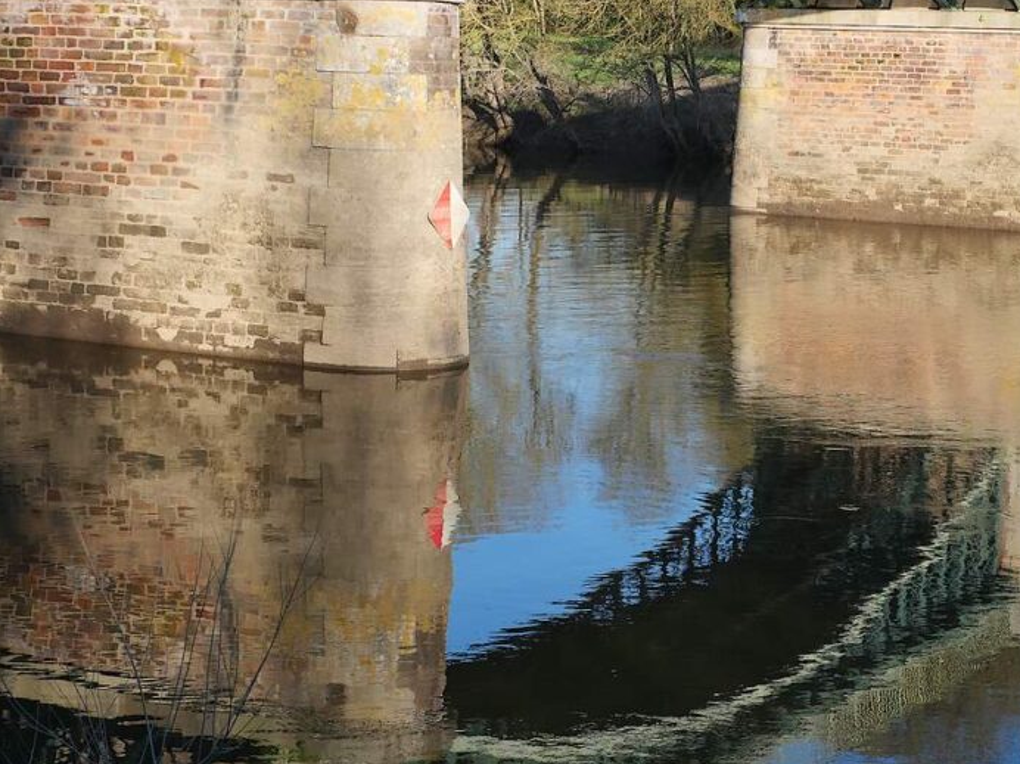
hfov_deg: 26.2
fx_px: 2179
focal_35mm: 74
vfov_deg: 19.8
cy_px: 294
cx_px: 682
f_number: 4
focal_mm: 25
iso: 200
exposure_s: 1/800
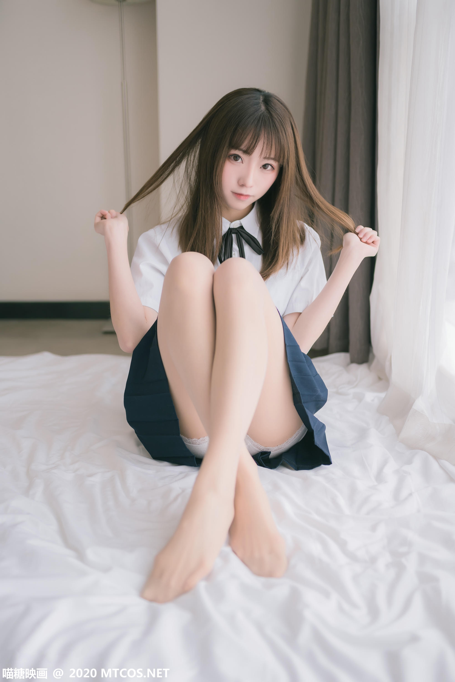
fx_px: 663
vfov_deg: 54.4
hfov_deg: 37.9
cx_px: 228
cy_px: 341
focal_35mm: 35
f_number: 1.8
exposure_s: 1/160
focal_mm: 35
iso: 500
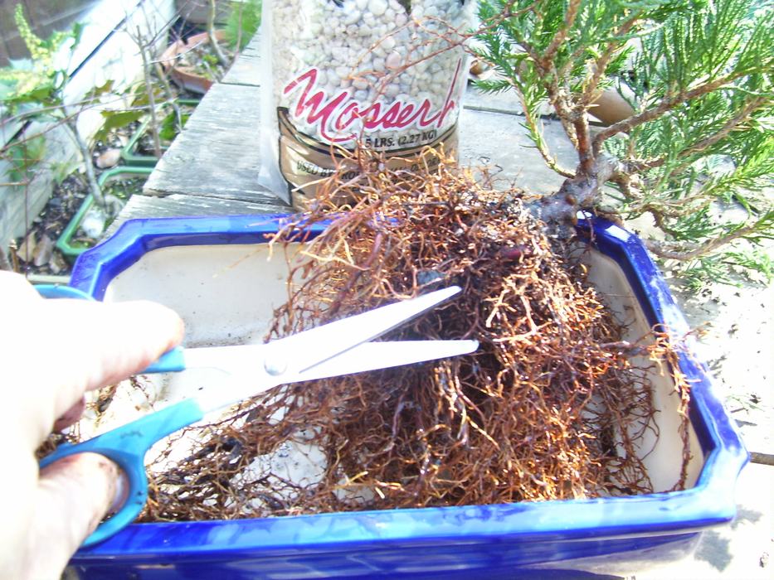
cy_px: 290
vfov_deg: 41.8
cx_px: 387
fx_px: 760
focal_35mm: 34
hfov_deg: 54.0
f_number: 2.7
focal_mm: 5.6
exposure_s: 1/45
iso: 80
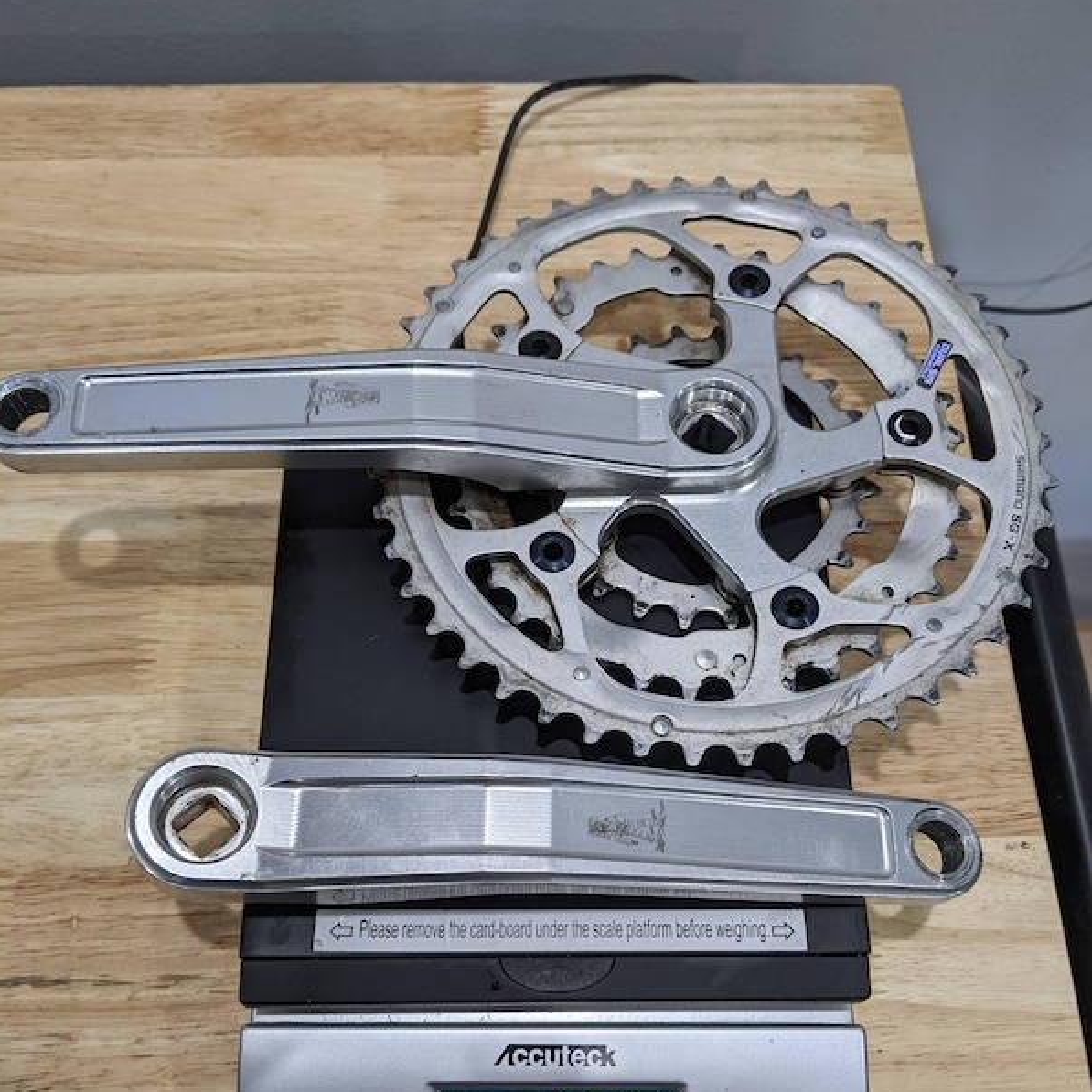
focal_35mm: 32
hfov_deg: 51.1
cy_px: 664
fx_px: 1142
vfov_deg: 50.7
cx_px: 545
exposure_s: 1/59.9
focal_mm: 4.44
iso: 64
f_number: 1.8
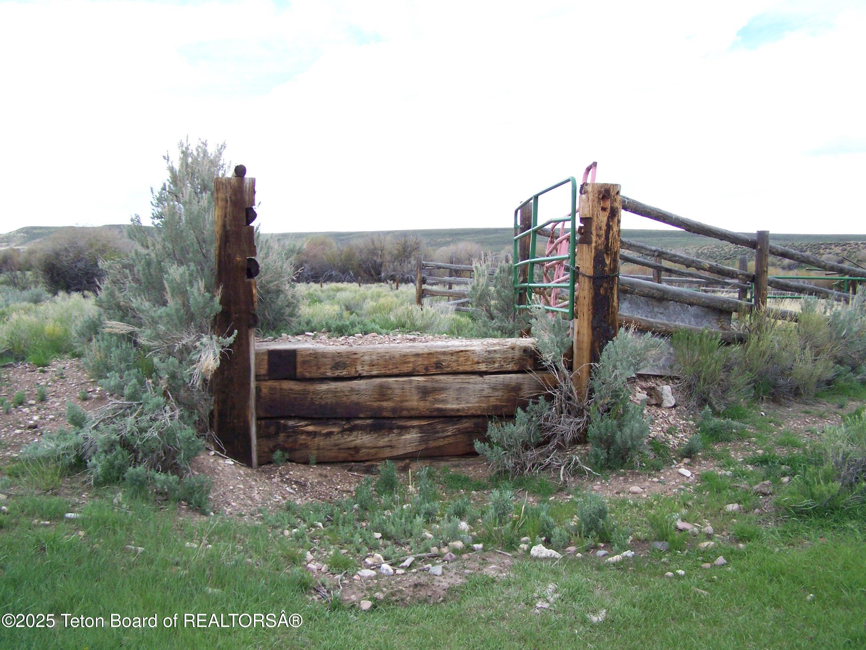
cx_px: 433
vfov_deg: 37.7
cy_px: 325
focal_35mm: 38
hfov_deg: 49.0
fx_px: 951
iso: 160
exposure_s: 1/800
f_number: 2.8
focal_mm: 6.3
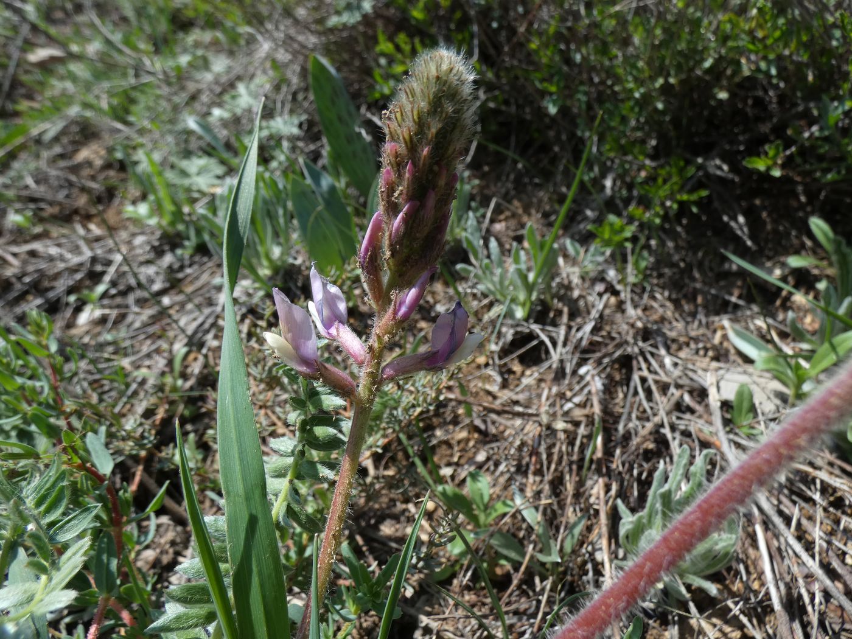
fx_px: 492
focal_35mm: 20
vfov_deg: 66.0
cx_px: 426
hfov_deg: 81.7
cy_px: 320
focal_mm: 3.6
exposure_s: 1/1000
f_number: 3.5
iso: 80
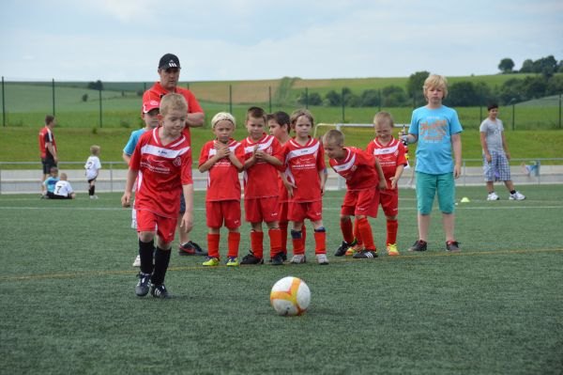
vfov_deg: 9.6
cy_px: 188
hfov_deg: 14.4
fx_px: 2227
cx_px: 282
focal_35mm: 142
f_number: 5.3
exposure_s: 1/1250
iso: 400
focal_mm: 95
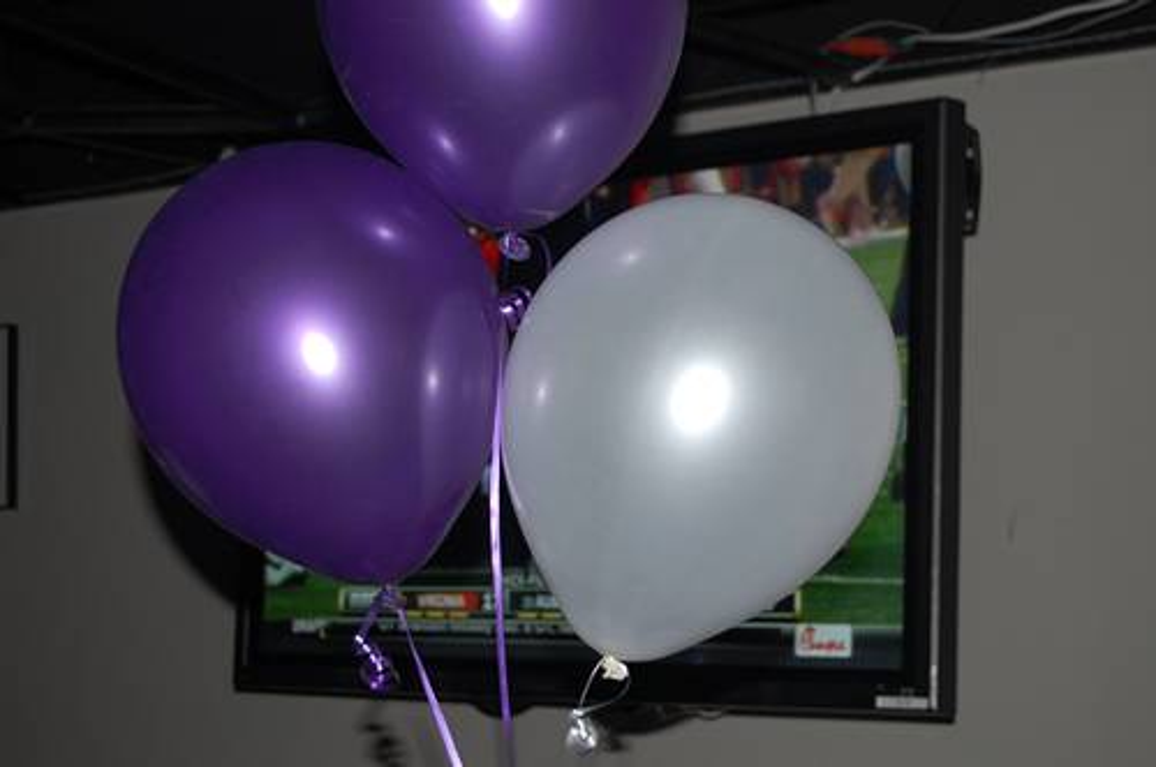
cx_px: 578
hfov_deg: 26.0
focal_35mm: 78
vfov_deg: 17.4
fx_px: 2501
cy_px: 384
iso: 400
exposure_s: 1/60
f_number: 5.6
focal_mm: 52
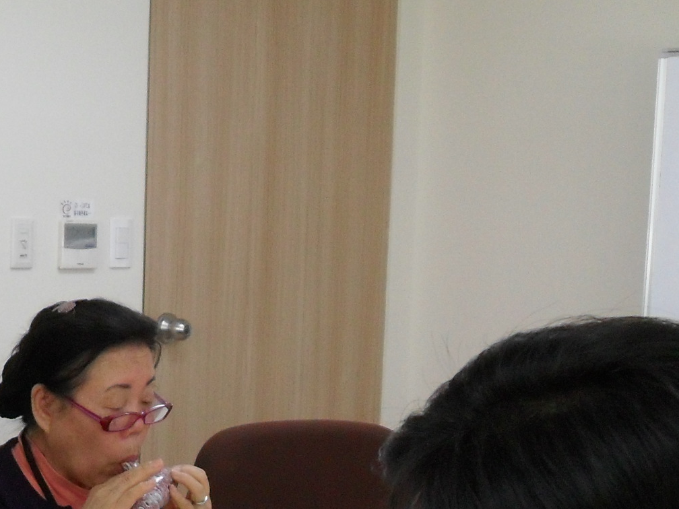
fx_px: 1765
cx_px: -3
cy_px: 541
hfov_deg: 21.0
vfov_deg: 16.0
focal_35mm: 90
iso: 200
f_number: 2.8
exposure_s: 1/90
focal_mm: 6.2
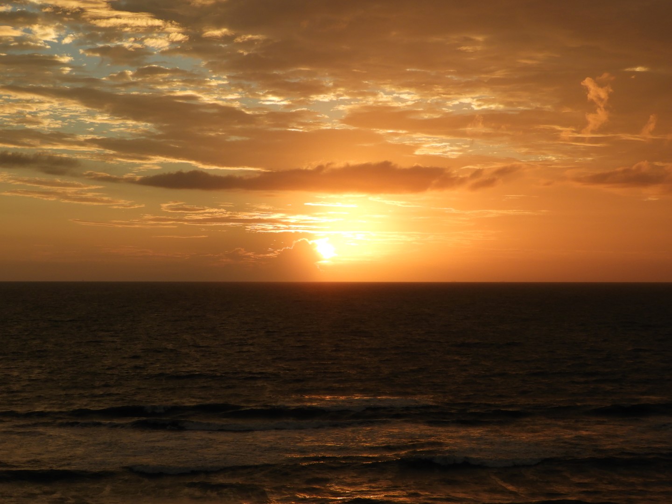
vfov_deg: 21.0
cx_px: 336
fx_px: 1359
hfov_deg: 27.8
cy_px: 252
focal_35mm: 70
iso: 100
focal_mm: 12.5
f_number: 4.5
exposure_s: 1/640
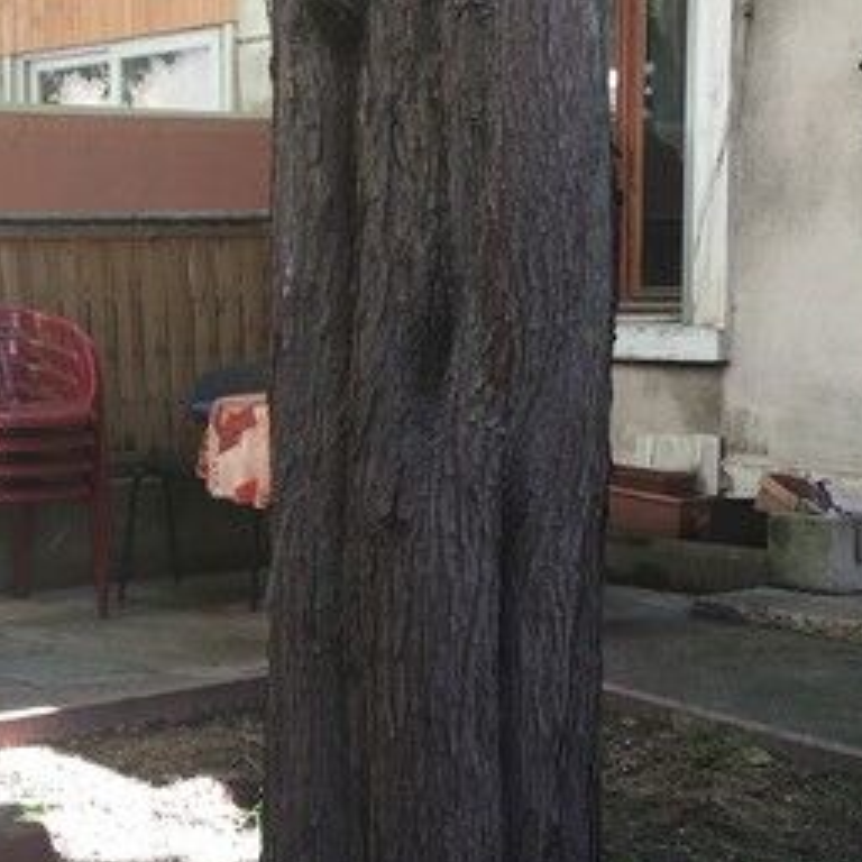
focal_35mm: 80
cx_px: 40
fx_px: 2254
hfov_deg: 21.1
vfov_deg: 21.6
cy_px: 519
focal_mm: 4.15
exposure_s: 1/100
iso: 32
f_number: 2.2
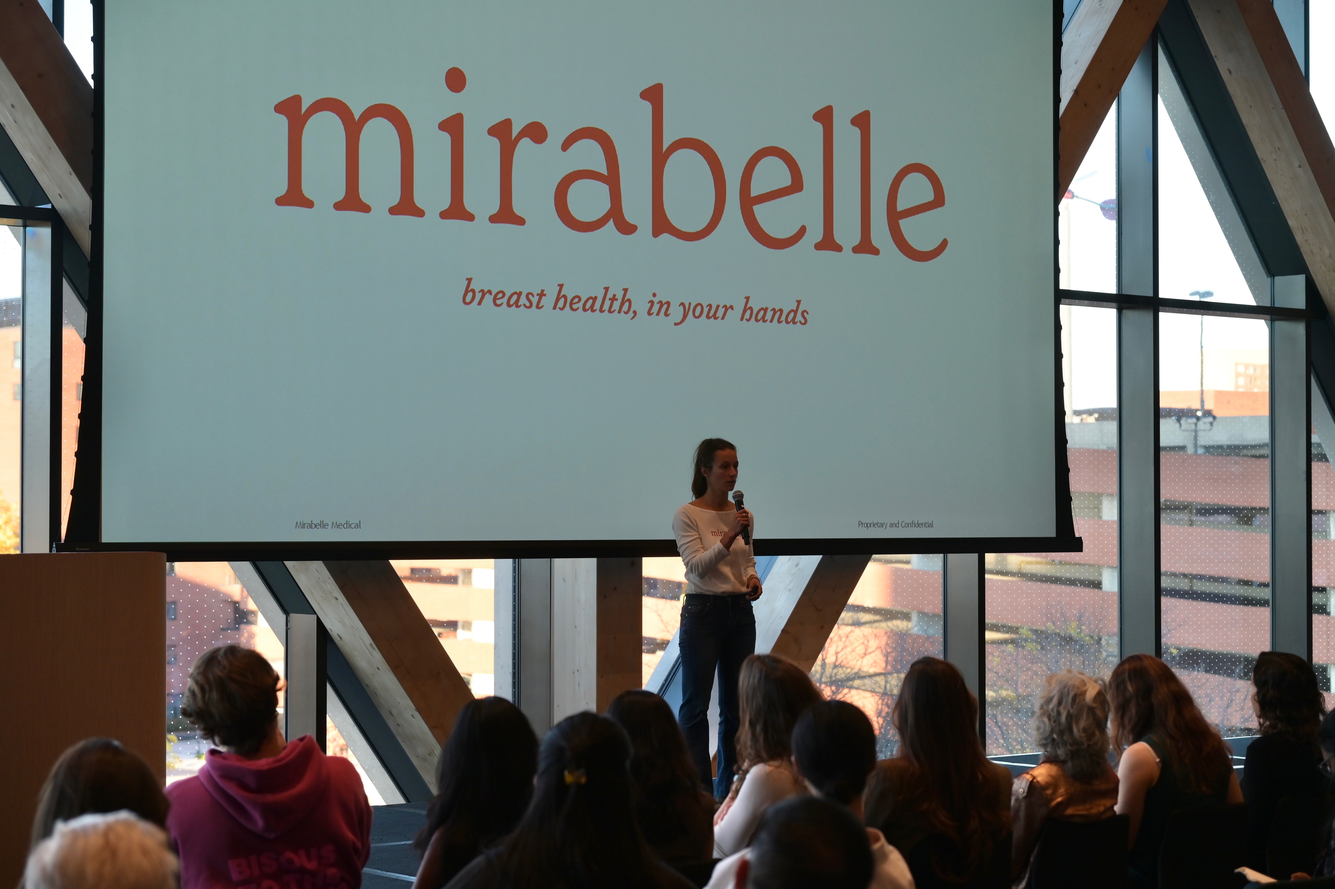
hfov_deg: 30.5
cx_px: 668
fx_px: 2446
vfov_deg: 20.6
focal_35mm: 66
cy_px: 444
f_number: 4
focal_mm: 66
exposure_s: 1/200
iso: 500
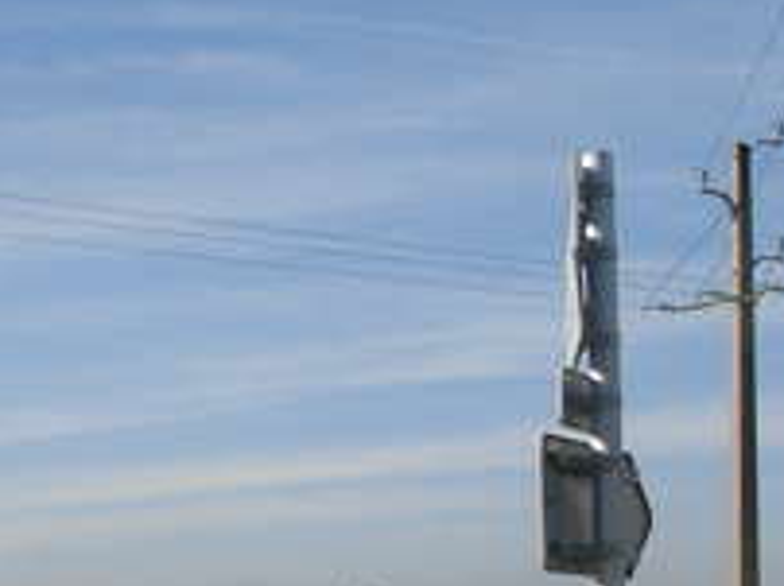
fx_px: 2556
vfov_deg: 12.9
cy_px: 636
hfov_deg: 17.1
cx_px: 35
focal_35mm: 113
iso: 79
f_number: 4.9
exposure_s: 1/664
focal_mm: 6.3
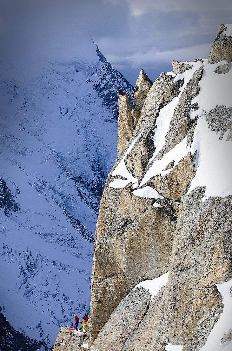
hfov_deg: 13.0
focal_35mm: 105
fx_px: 1020
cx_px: 116
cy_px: 176
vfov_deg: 19.5
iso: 100
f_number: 9
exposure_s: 1/320
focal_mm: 70
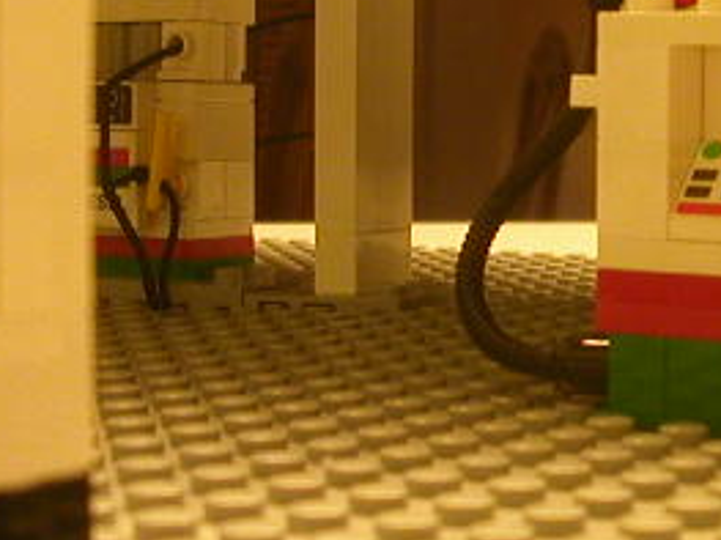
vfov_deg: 16.4
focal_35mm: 90
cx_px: 798
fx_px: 1874
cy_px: 263
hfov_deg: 20.7
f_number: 2.7
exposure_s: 1/30.9
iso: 200
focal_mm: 5.6
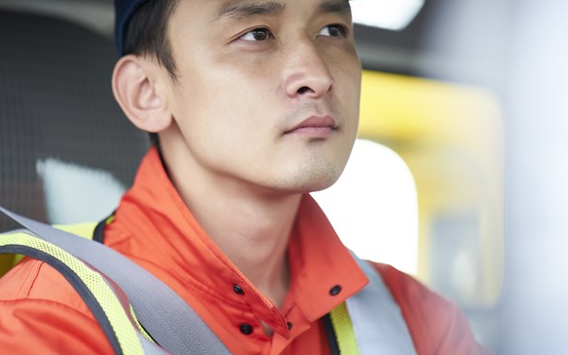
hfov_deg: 19.5
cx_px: 247
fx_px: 1656
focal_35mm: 107
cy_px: 138
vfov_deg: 12.2
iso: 100
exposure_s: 1/320
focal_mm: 85
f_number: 1.8
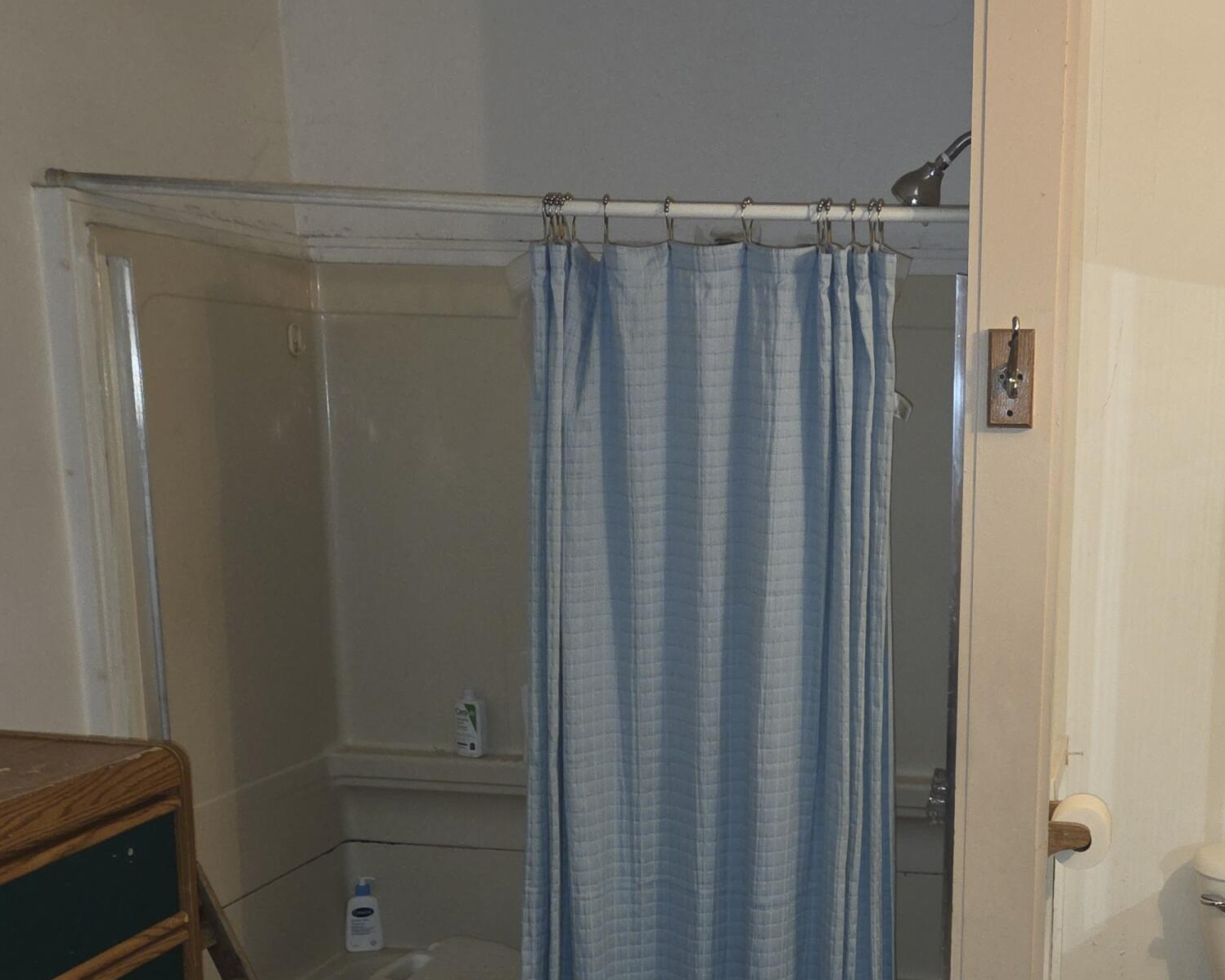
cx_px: 939
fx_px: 1631
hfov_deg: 39.9
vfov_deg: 32.7
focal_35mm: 45
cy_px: 752
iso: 160
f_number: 1.8
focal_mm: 5.4
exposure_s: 1/24
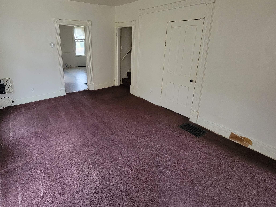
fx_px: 136
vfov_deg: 73.2
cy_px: 75
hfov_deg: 89.2
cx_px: 103
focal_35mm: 17
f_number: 2.2
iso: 400
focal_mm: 2.2
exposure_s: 1/60
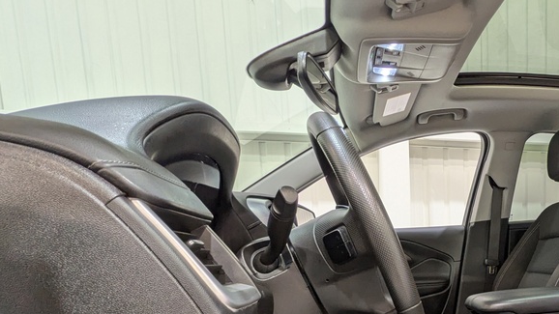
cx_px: 431
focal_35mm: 27
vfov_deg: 38.5
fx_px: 400
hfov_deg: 64.8
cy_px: 307
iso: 118
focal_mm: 1.83
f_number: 2.2
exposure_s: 1/50
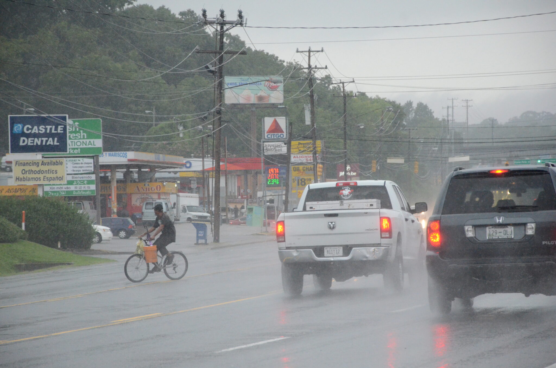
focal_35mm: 183
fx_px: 2820
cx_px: 278
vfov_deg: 7.5
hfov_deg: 11.3
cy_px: 184
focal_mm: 122
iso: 5000
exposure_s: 1/1000
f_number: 8
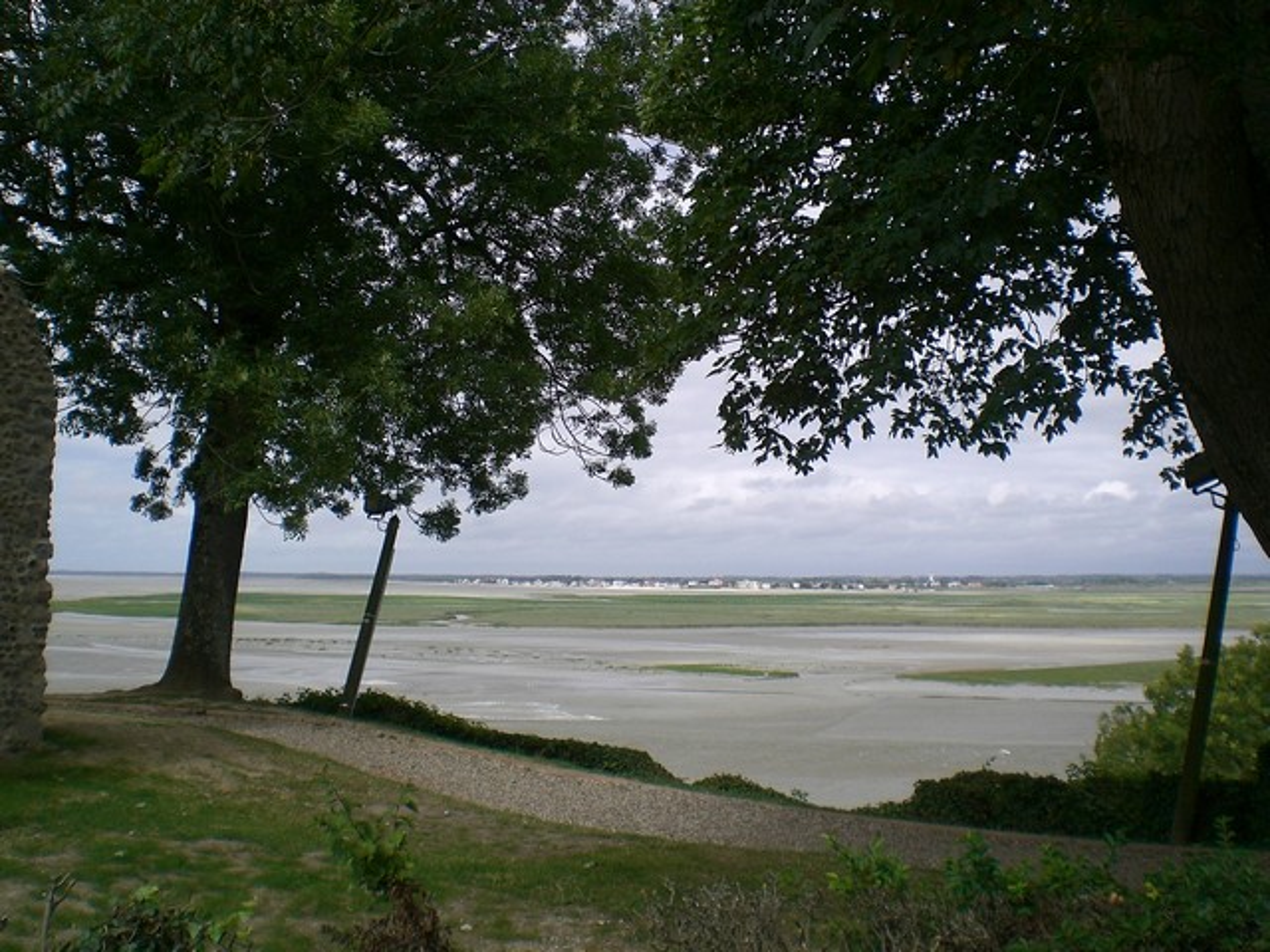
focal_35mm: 38
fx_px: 1394
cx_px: 635
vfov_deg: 37.7
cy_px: 476
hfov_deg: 49.0
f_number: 4.4
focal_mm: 6.3
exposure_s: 1/500
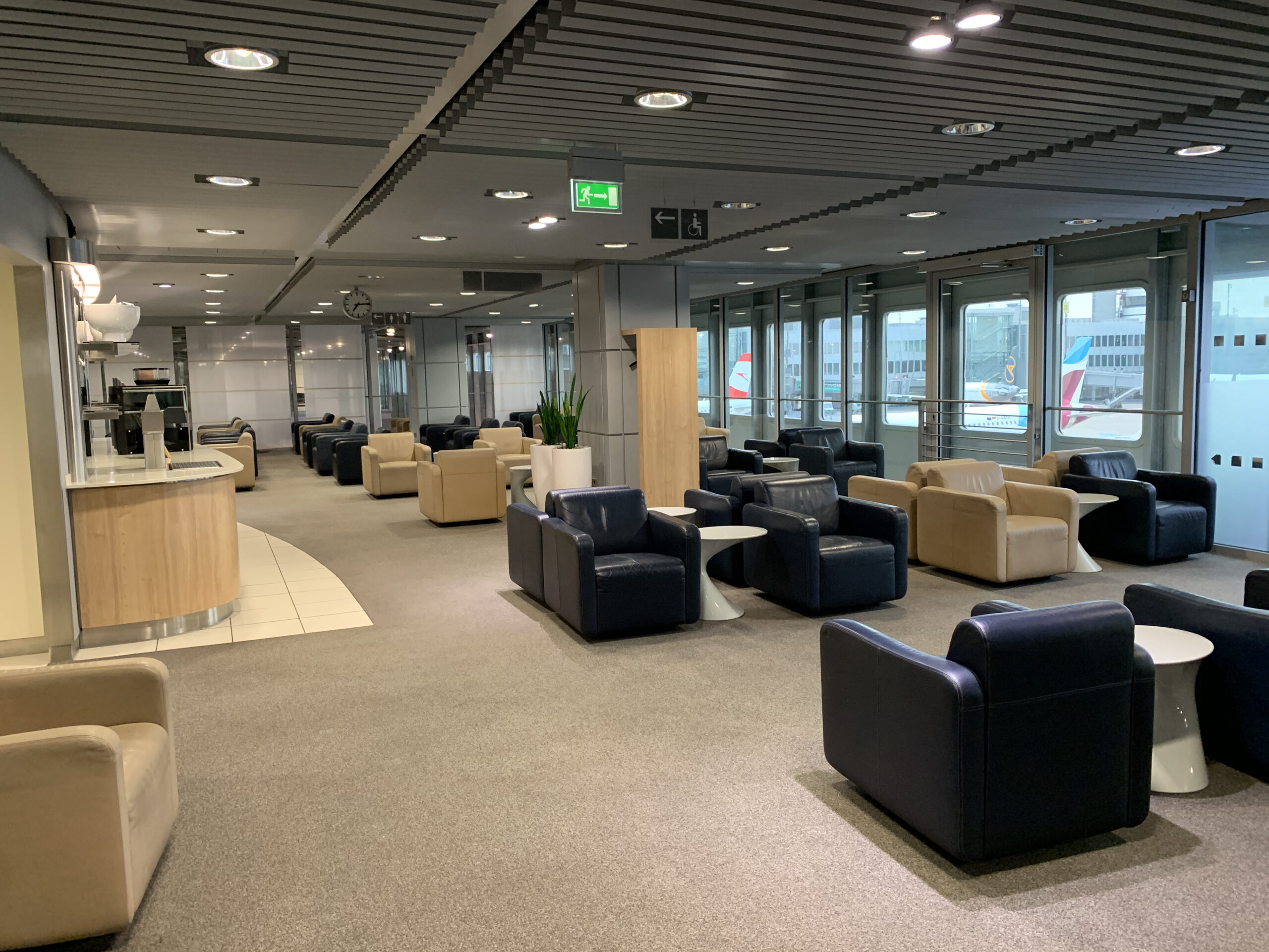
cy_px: 476
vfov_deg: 53.1
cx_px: 634
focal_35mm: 26
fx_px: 953
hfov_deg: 67.3
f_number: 1.8
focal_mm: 4.25
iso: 250
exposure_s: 1/50
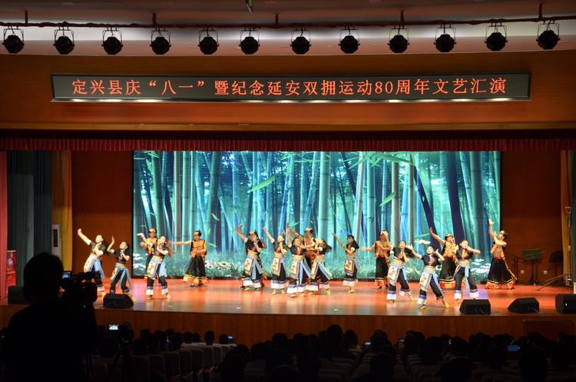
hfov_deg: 31.9
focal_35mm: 63
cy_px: 191
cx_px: 288
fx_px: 1006
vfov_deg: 21.5
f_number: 4.5
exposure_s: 1/60
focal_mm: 42
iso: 640
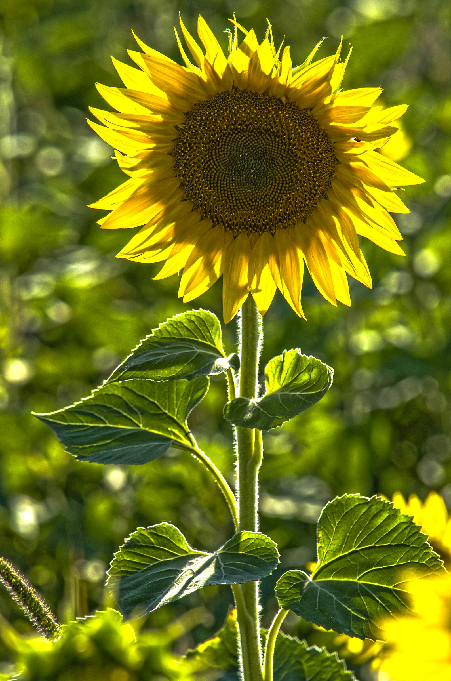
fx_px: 8492
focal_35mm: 450
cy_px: 340
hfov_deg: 3.0
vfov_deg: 4.6
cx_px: 226
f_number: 9.5
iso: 200
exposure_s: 1/350
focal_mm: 300
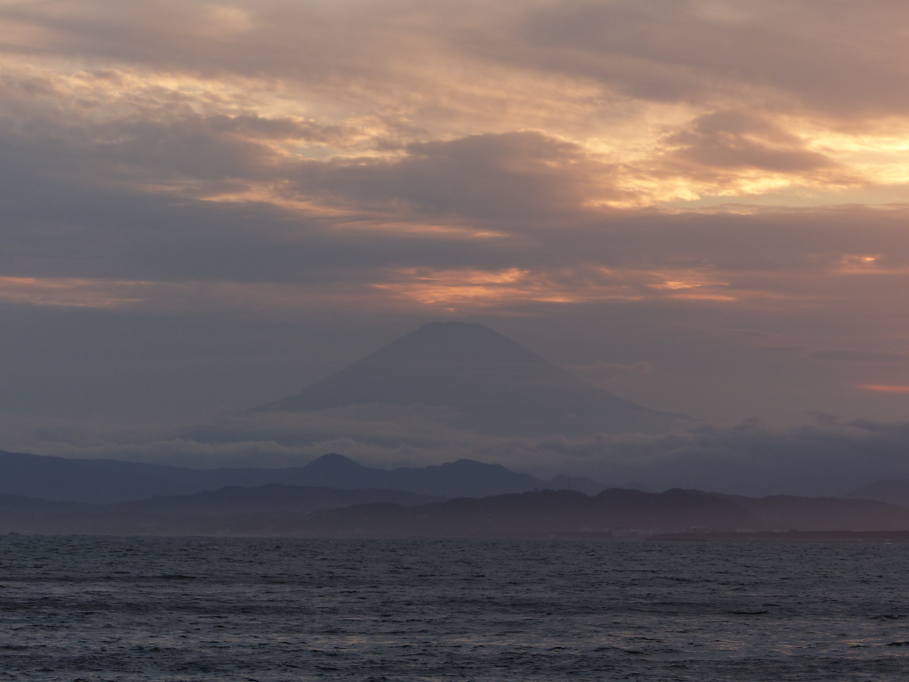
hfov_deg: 12.3
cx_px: 454
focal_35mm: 160
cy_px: 341
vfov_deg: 9.3
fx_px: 4202
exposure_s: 1/250
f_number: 4
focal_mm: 28.7
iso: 100
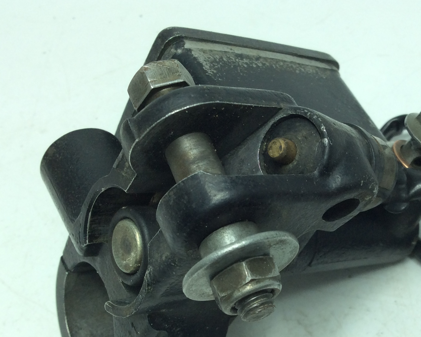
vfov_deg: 28.7
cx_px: 271
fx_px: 648
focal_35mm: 52
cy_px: 249
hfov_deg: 35.7
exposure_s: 1/284
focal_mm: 3.3
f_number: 2.4
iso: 32
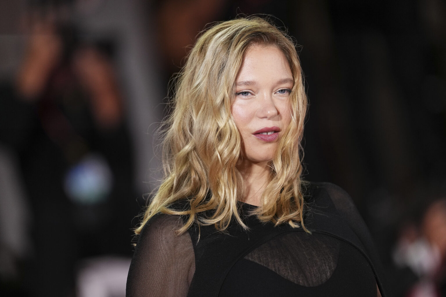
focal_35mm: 300
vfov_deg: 4.6
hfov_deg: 6.9
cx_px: 223
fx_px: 3716
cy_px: 148
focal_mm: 300
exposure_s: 1/800
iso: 1600
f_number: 2.8
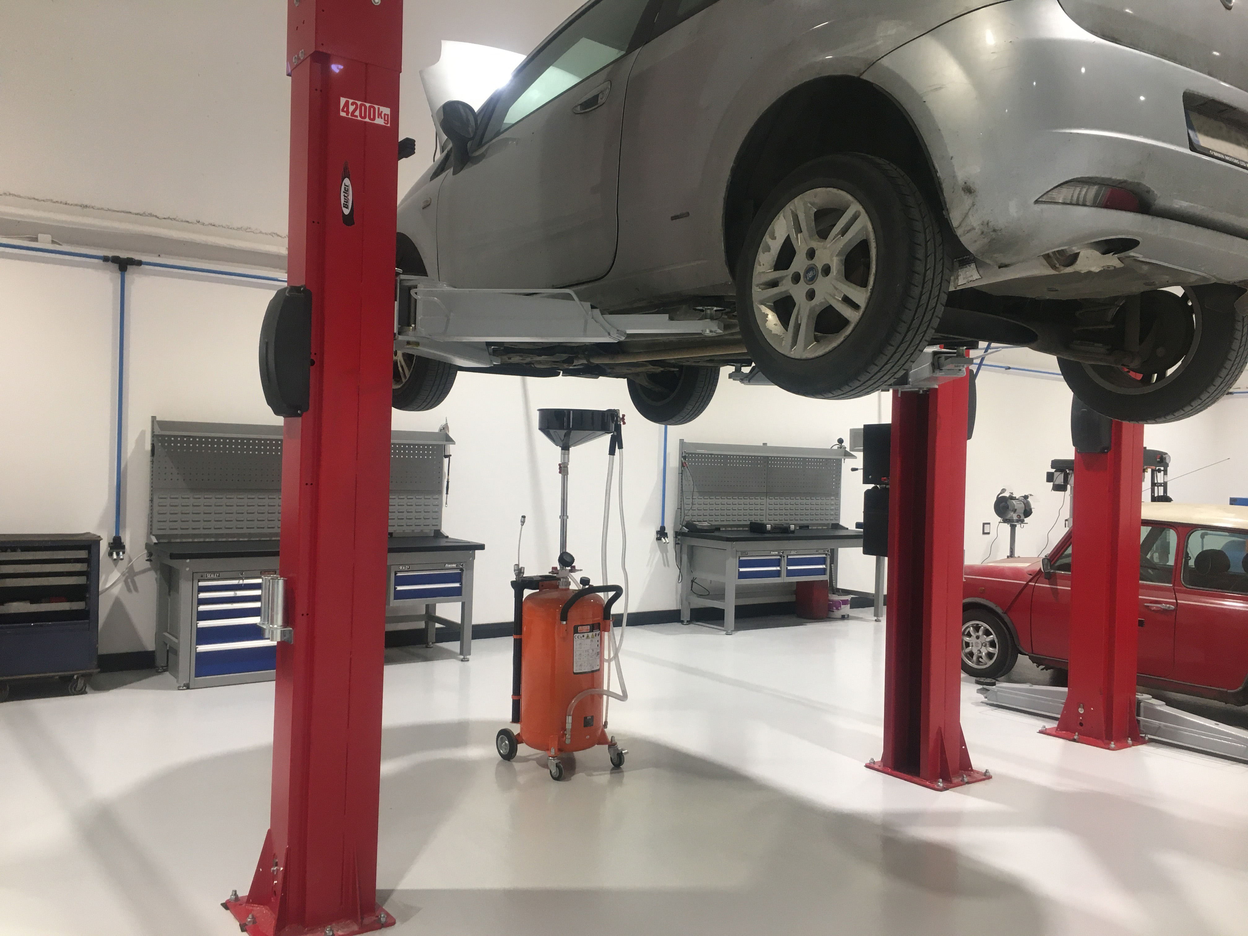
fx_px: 1046
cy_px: 468
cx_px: 624
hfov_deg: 61.7
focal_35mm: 29
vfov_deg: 48.2
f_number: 2.2
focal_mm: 4.15
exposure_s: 1/33
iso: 50
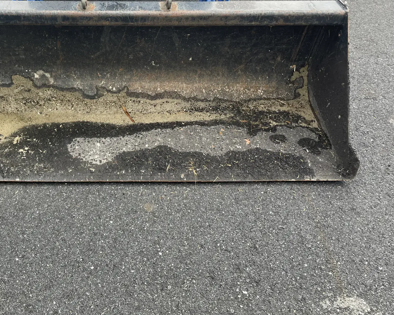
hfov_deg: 44.9
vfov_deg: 36.7
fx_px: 466
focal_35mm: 40
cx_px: 120
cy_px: 93
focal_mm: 4.2
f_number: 1.6
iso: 40
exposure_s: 1/121
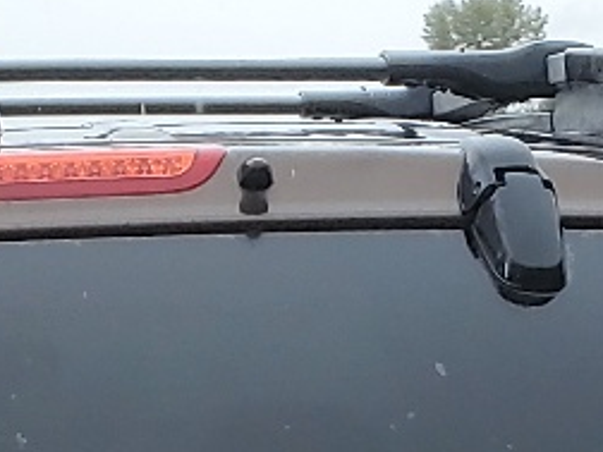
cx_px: 120
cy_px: 1126
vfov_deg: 8.2
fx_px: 2874
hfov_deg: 11.9
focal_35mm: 165
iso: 50
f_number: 1.5
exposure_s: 1/1000
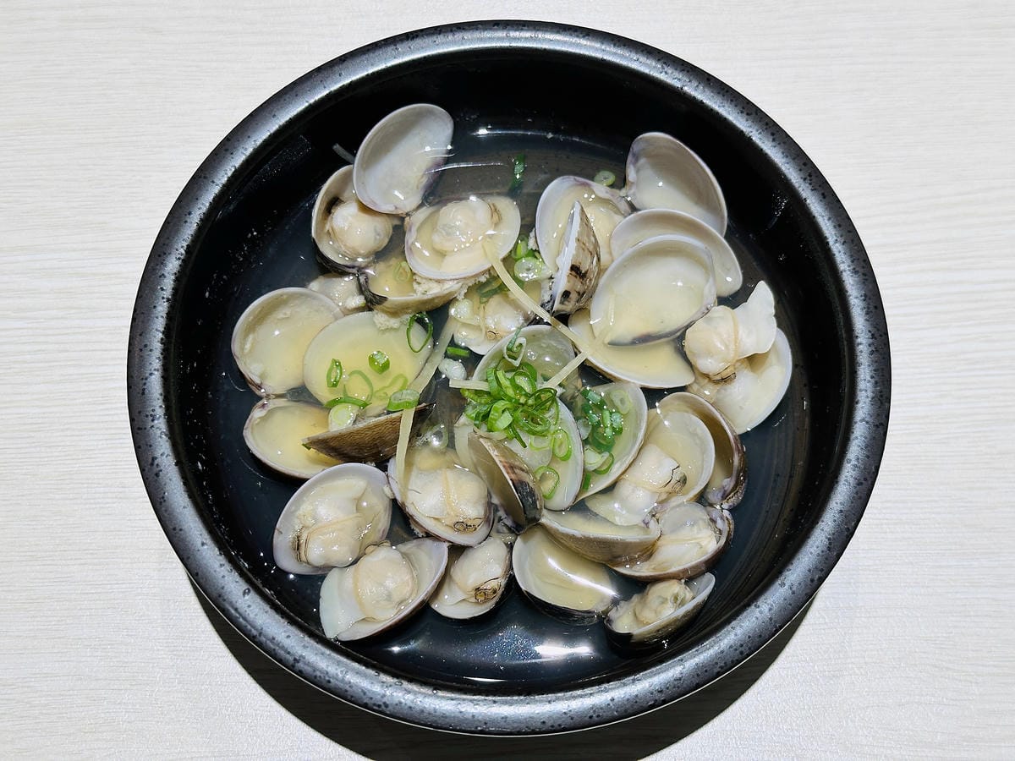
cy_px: 380
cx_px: 508
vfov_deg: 30.3
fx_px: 1407
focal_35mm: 48
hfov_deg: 39.7
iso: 80
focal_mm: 6.86
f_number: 1.78
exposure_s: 1/120
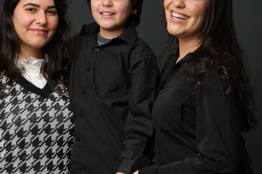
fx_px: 924
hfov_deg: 16.1
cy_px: 89
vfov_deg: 10.8
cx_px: 116
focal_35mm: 127
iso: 250
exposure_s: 1/125
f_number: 4.5
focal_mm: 50
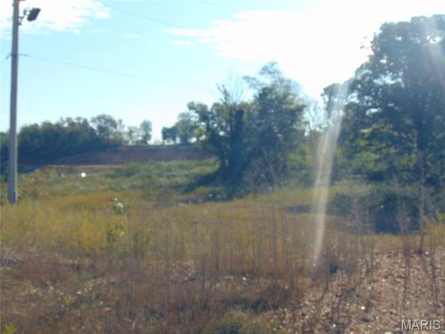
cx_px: 222
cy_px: 167
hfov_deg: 47.9
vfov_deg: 36.8
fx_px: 501
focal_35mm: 39
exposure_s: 1/200
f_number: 8.5
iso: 80
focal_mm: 6.9
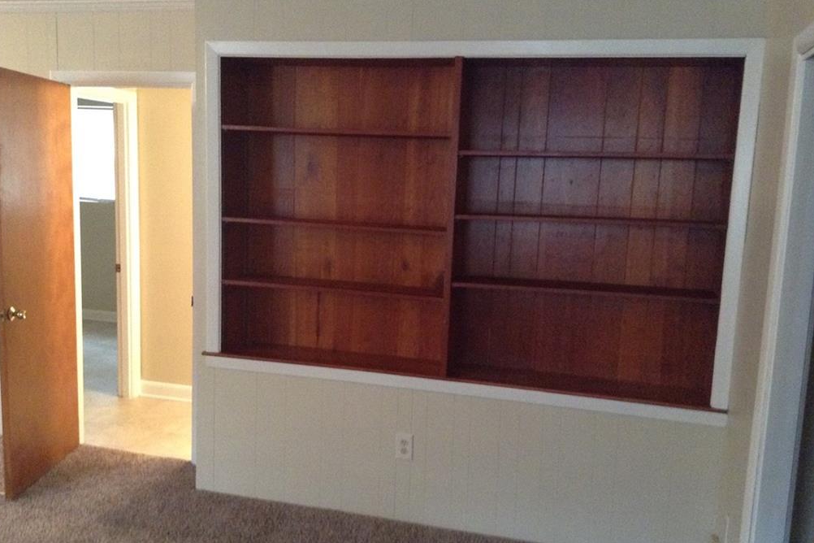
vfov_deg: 37.8
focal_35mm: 35
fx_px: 791
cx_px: 409
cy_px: 283
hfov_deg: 54.4
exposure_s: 1/15
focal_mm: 3.3
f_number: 2.4
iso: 320
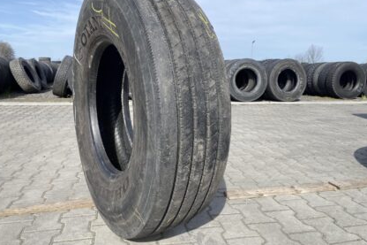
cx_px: 180
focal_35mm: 28
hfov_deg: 65.5
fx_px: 285
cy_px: 107
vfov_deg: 46.3
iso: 32
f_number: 1.8
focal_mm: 4.25
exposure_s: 1/2358
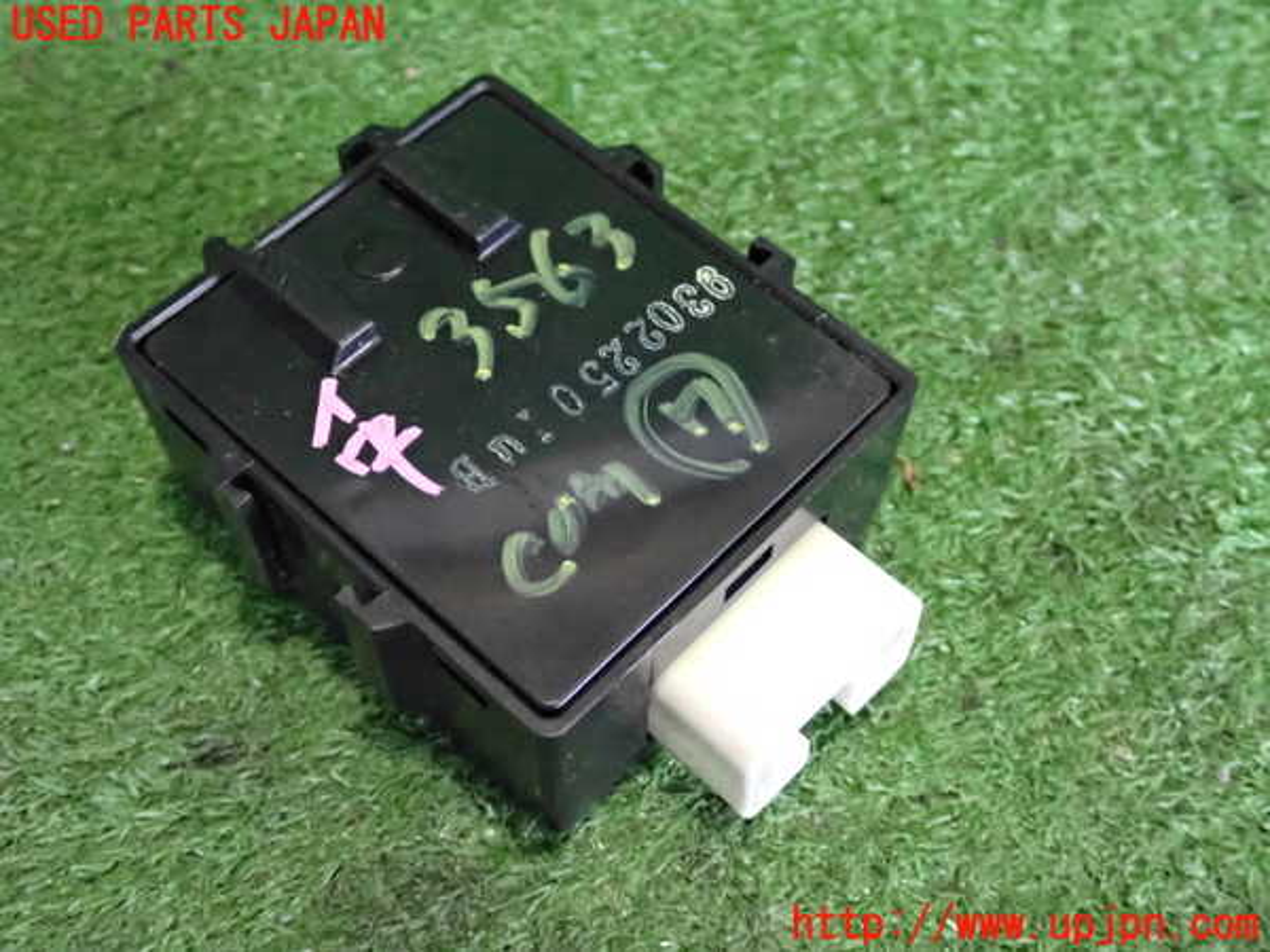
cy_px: 476
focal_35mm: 44
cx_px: 635
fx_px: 1614
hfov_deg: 42.9
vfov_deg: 32.9
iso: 3200
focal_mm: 7.84
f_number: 2.9
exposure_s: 1/60
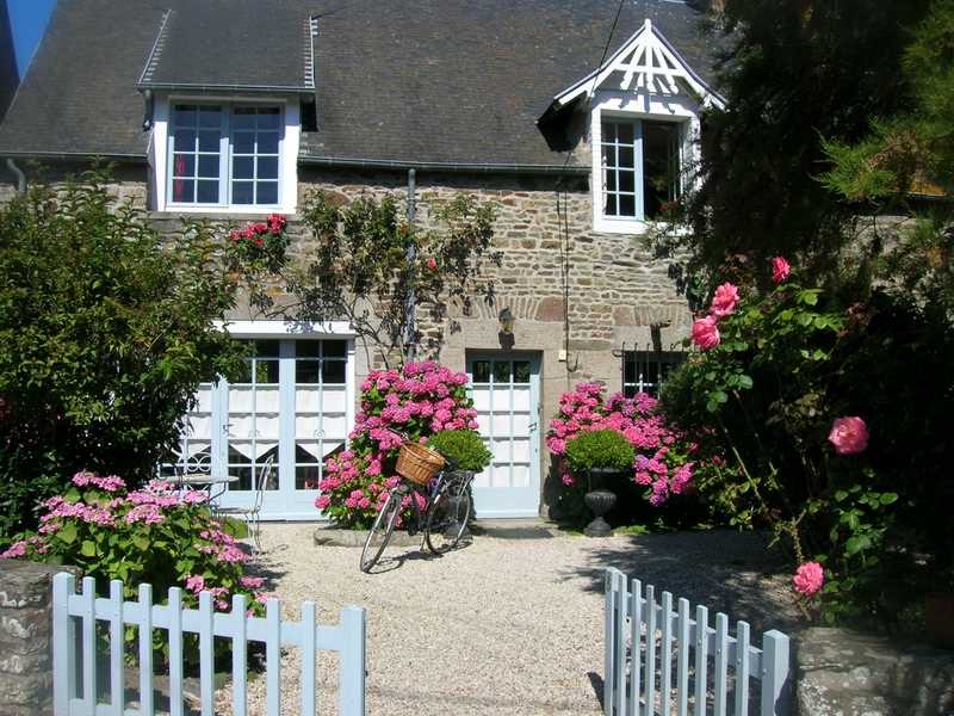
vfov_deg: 41.8
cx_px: 477
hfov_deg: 54.0
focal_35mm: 34
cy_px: 358
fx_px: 937
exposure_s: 1/534
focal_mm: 5.7
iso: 50
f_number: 4.9
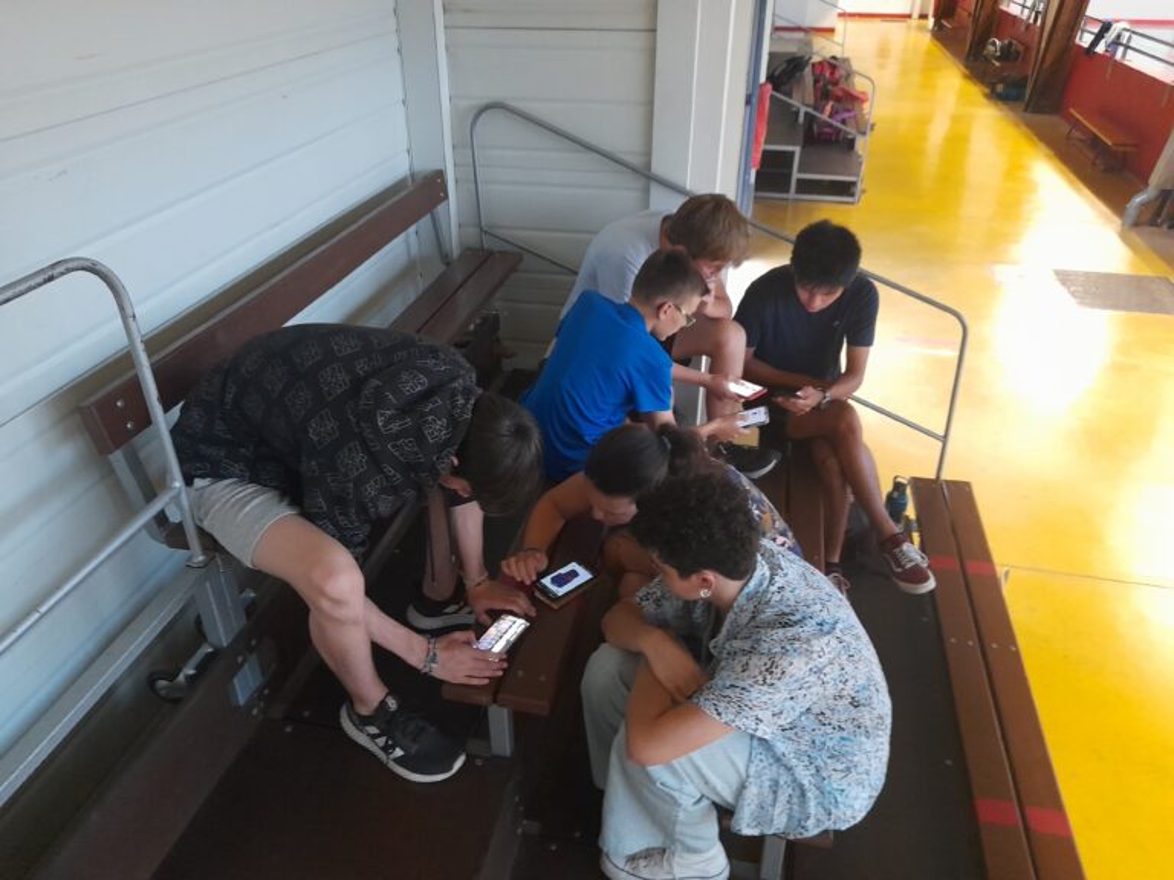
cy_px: 440
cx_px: 587
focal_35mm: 25
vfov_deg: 54.9
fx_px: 848
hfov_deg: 69.4
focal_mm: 4.6
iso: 500
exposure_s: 1/25
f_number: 2
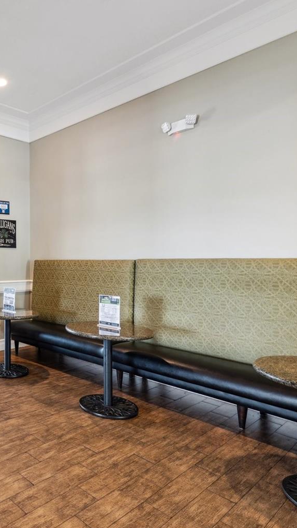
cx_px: -28
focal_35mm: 23
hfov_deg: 40.3
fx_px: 322
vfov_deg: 78.7
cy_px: 257
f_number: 8
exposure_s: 1/5
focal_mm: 14
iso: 400
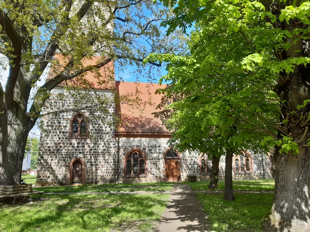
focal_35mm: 26
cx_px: 155
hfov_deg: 67.3
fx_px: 233
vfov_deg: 53.1
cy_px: 116
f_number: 1.7
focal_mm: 3.92
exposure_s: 1/628
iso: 40
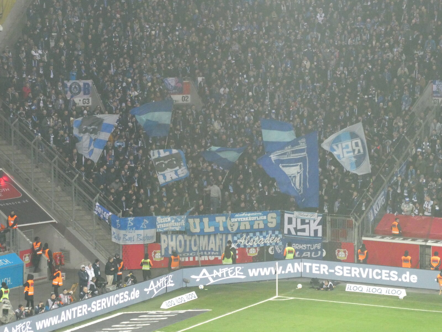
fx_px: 2554
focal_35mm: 200
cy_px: 166
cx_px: 221
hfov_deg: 9.9
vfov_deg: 7.4
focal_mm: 35.8
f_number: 5.6
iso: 1000
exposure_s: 1/80
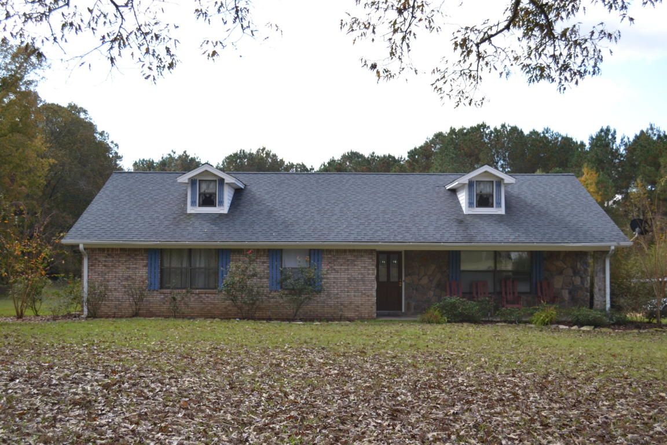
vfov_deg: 34.2
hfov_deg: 49.6
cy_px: 222
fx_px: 723
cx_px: 334
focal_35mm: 39
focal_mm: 26
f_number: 5
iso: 100
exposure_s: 1/200
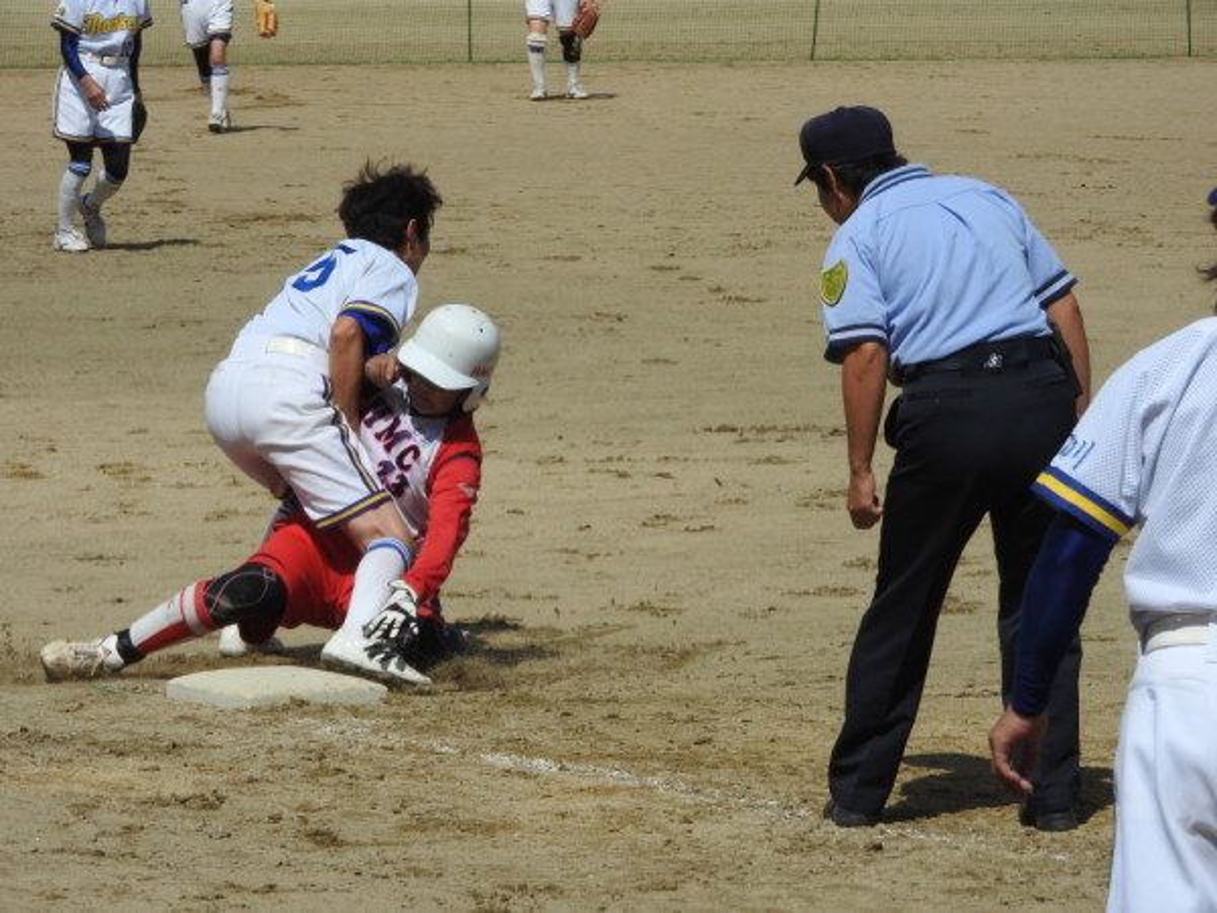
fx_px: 8789
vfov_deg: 5.9
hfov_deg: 7.9
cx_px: 608
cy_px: 456
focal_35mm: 250
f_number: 5.5
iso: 100
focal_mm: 44.8
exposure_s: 1/1250
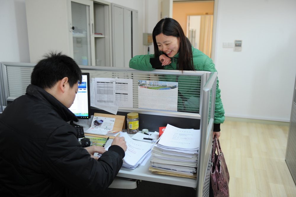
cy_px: 98
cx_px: 148
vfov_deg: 41.1
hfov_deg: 58.7
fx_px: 263
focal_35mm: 32
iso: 400
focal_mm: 32
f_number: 3.2
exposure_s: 1/40
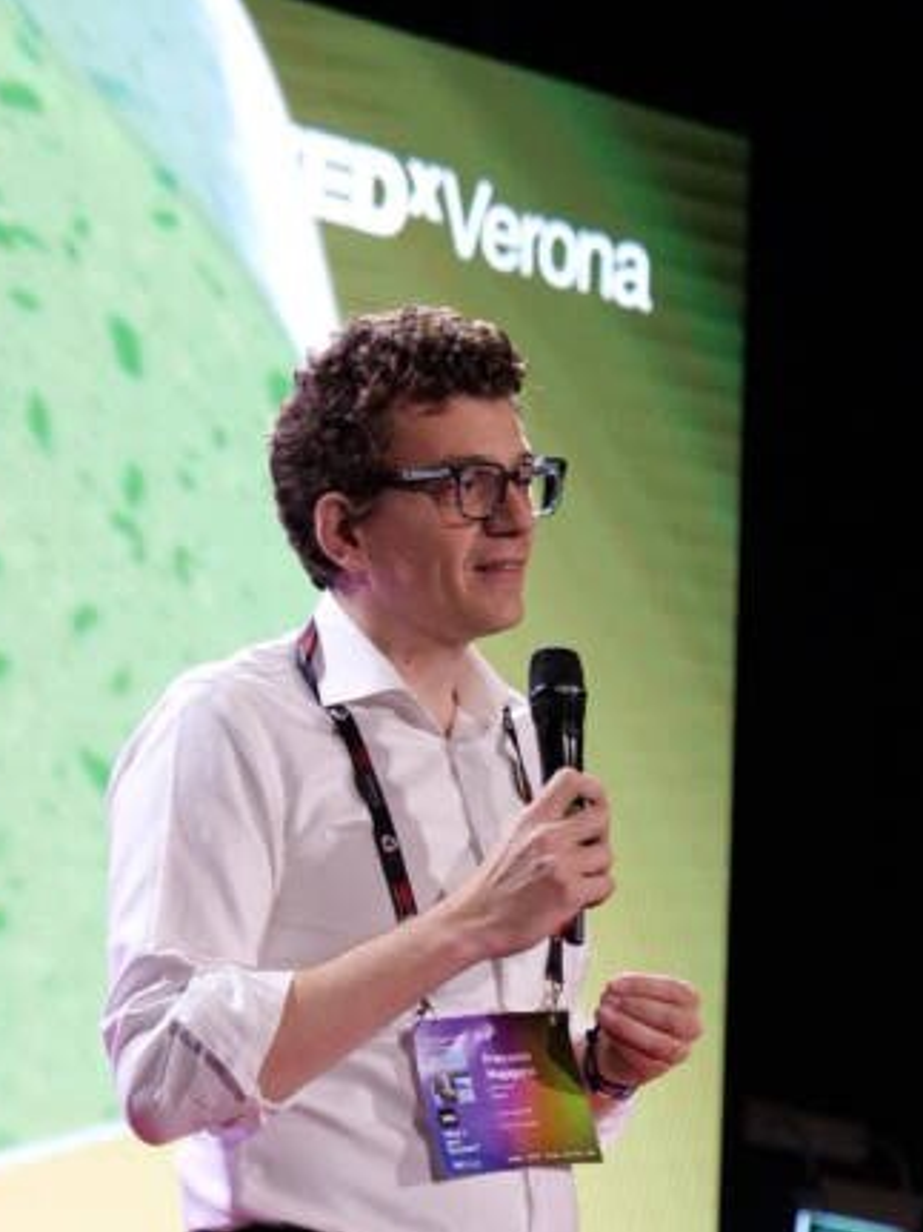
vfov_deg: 7.0
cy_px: 1461
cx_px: 371
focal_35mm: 281
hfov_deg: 5.3
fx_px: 9995
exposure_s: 1/160
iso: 4000
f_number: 4
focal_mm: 105
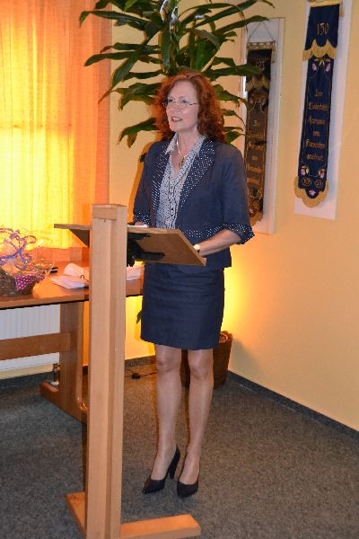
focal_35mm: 60
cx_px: 180
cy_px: 270
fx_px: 897
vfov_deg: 33.4
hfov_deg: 22.6
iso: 3200
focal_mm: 40
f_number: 4.8
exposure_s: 1/60
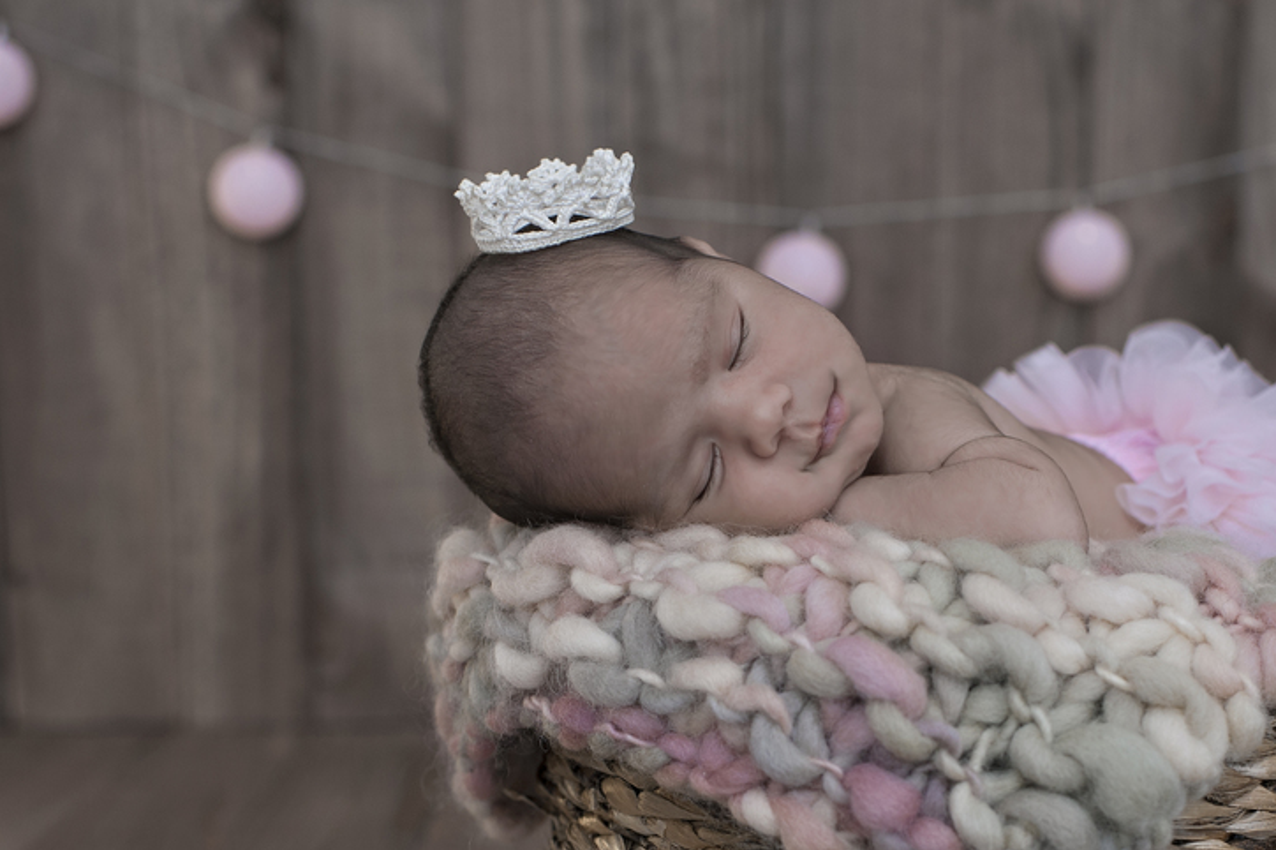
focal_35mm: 58
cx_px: 828
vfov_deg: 23.0
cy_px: 697
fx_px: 2055
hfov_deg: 34.2
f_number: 3.2
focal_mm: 35
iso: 400
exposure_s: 1/200
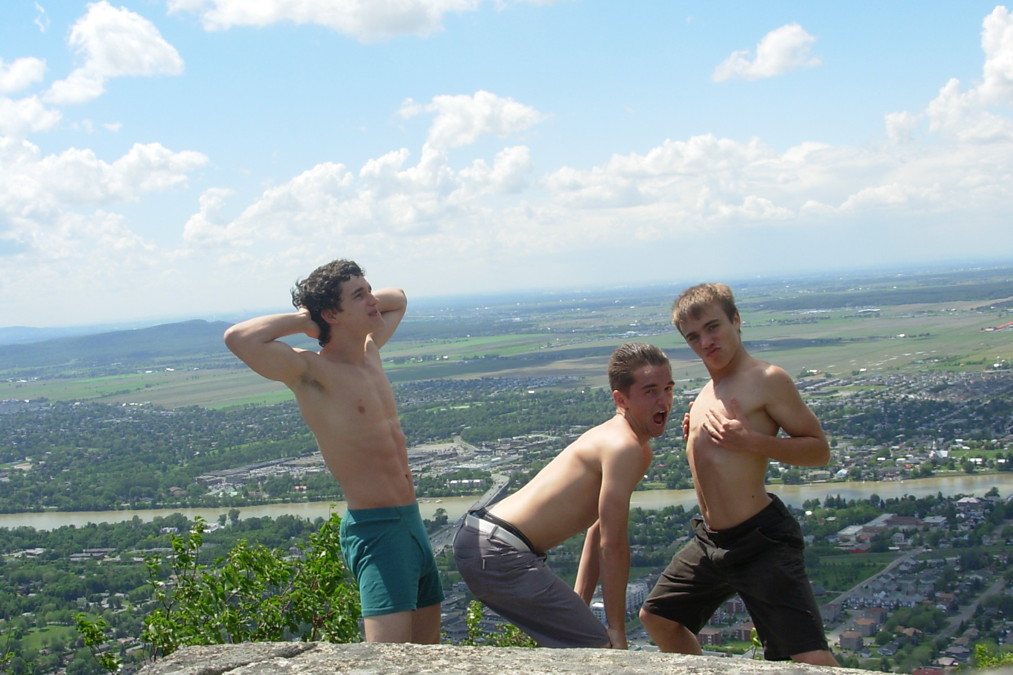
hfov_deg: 43.6
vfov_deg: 29.8
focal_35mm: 45
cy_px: 367
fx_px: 1266
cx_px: 483
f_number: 4.9
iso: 50
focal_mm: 6.3
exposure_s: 1/430
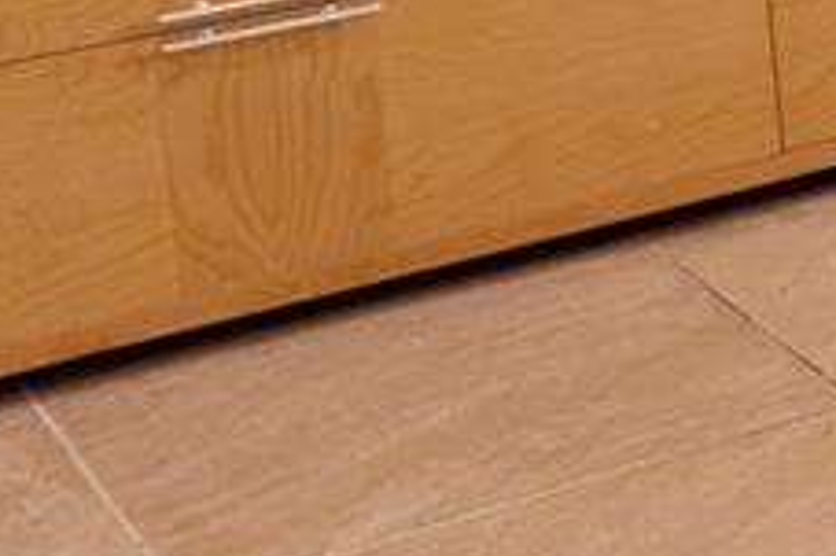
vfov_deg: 9.2
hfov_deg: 10.3
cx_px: 2560
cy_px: -519
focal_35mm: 141
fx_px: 3272
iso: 400
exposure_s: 1/320
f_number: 9
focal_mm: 20
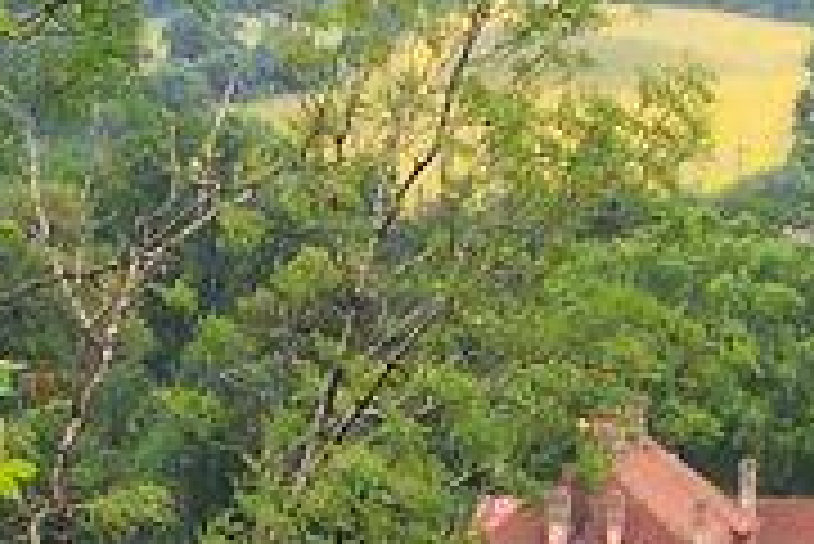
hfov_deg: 8.1
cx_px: 409
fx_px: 5725
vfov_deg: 5.4
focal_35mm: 253
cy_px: 548
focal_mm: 10.7
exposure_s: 1/180
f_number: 3.4
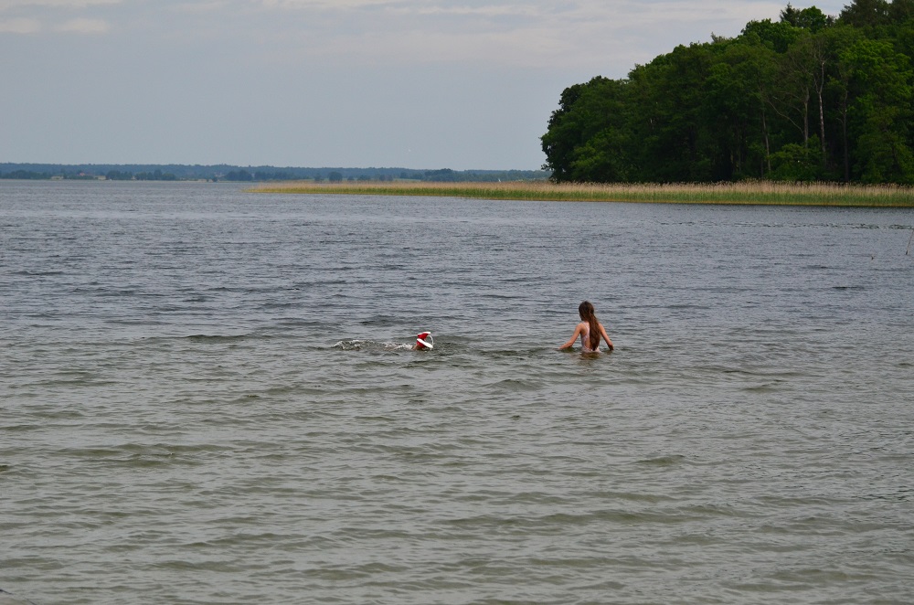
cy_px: 302
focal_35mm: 105
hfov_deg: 19.5
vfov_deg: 13.0
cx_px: 457
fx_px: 2660
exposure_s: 1/8000
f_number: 4.5
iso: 500
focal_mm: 70
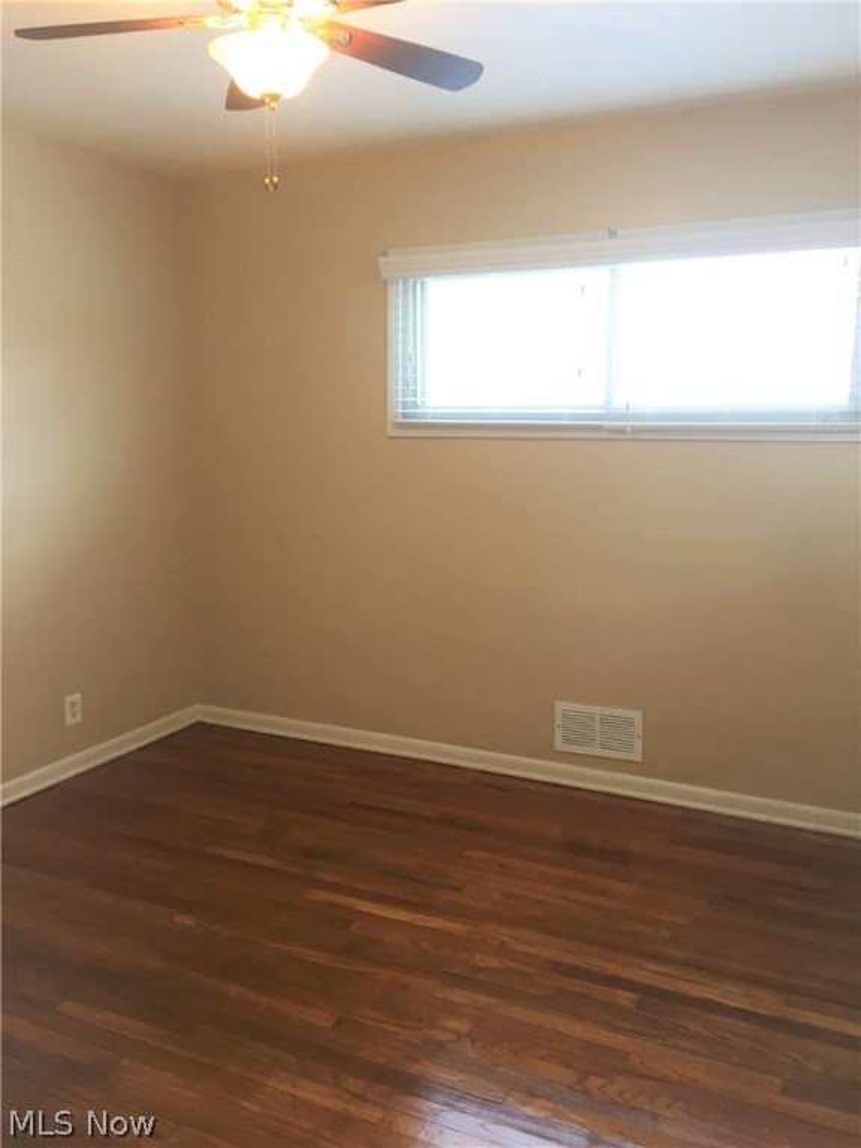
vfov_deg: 61.7
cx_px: 430
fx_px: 962
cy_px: 574
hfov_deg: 48.2
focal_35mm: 29
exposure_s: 1/30
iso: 64
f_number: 2.2
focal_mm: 4.15
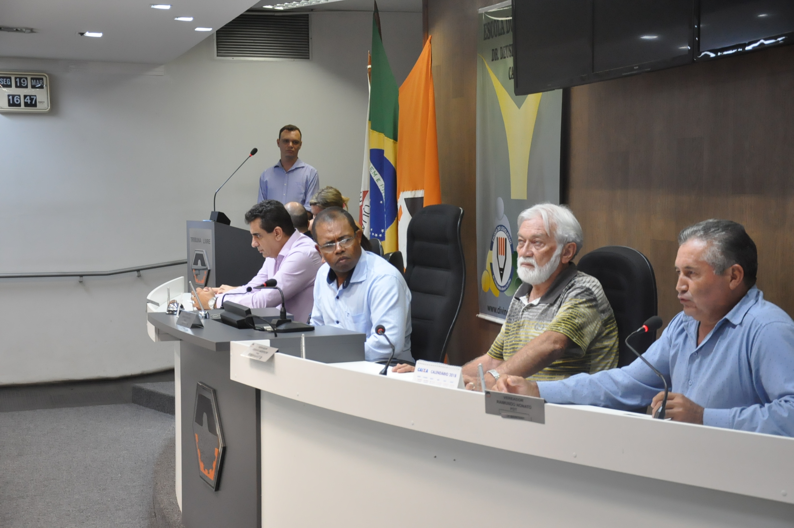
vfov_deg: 22.6
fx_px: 1322
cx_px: 397
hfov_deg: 33.4
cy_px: 264
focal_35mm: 60
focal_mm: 40
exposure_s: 1/125
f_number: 5
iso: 2000
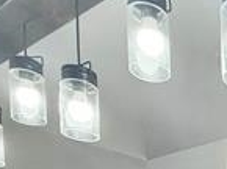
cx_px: 329
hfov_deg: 24.9
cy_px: 296
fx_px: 406
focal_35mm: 62
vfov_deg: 18.8
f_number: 2.2
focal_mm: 2.22
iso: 320
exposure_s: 1/120
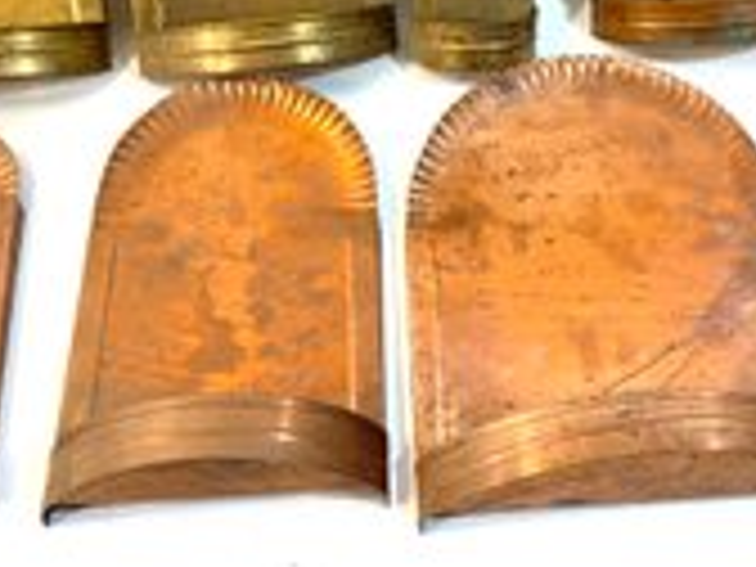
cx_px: 457
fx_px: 1157
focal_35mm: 53
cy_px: 61
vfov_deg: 26.6
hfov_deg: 36.0
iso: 50
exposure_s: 1/120
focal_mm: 5.96
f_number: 1.6
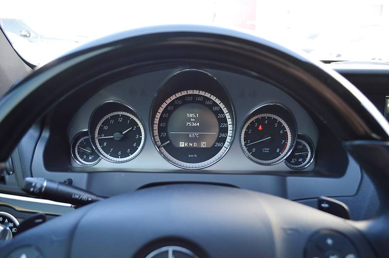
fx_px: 324
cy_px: 129
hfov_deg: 62.0
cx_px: 194
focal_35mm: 30
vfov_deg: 43.5
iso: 400
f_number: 4.5
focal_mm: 20
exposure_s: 1/80
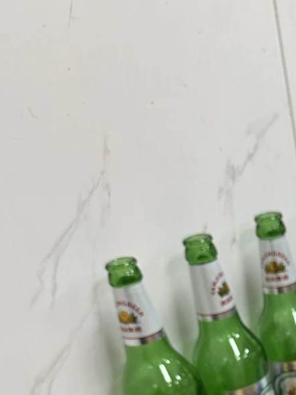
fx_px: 673
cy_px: 454
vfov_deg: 29.0
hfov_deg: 22.8
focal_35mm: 59
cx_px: 357
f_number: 1.78
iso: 250
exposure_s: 1/50
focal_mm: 6.86
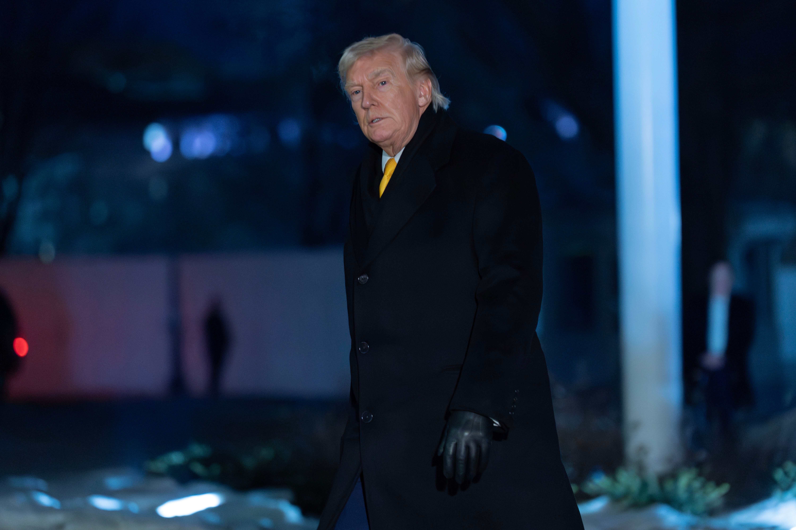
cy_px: 265
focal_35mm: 162
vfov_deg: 8.5
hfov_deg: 12.7
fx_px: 3582
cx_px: 398
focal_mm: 162
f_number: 3.2
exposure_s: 1/200
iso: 10000
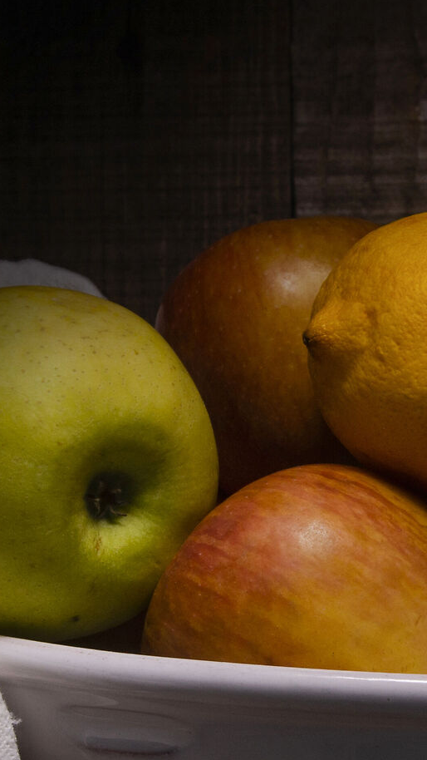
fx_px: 2819
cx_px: 281
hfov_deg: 8.7
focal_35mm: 140
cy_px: 471
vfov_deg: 15.3
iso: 100
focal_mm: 34
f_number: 14
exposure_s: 63
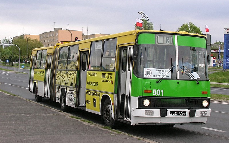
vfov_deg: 19.4
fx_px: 418
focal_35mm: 67
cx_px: 115
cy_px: 59
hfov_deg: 30.6
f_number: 6.1
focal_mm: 10.4
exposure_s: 1/68.2
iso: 50
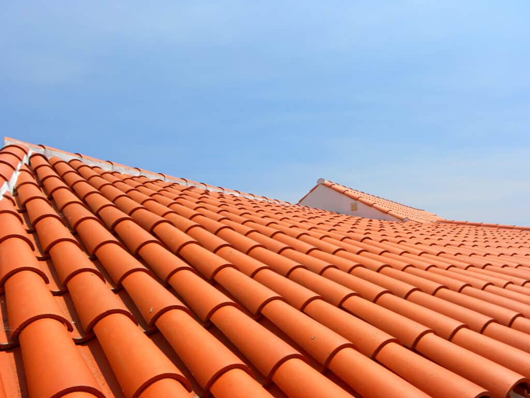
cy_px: 199
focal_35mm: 33
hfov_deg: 55.4
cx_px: 265
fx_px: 505
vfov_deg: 42.9
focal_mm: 5.9
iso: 64
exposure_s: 1/350
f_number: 5.6
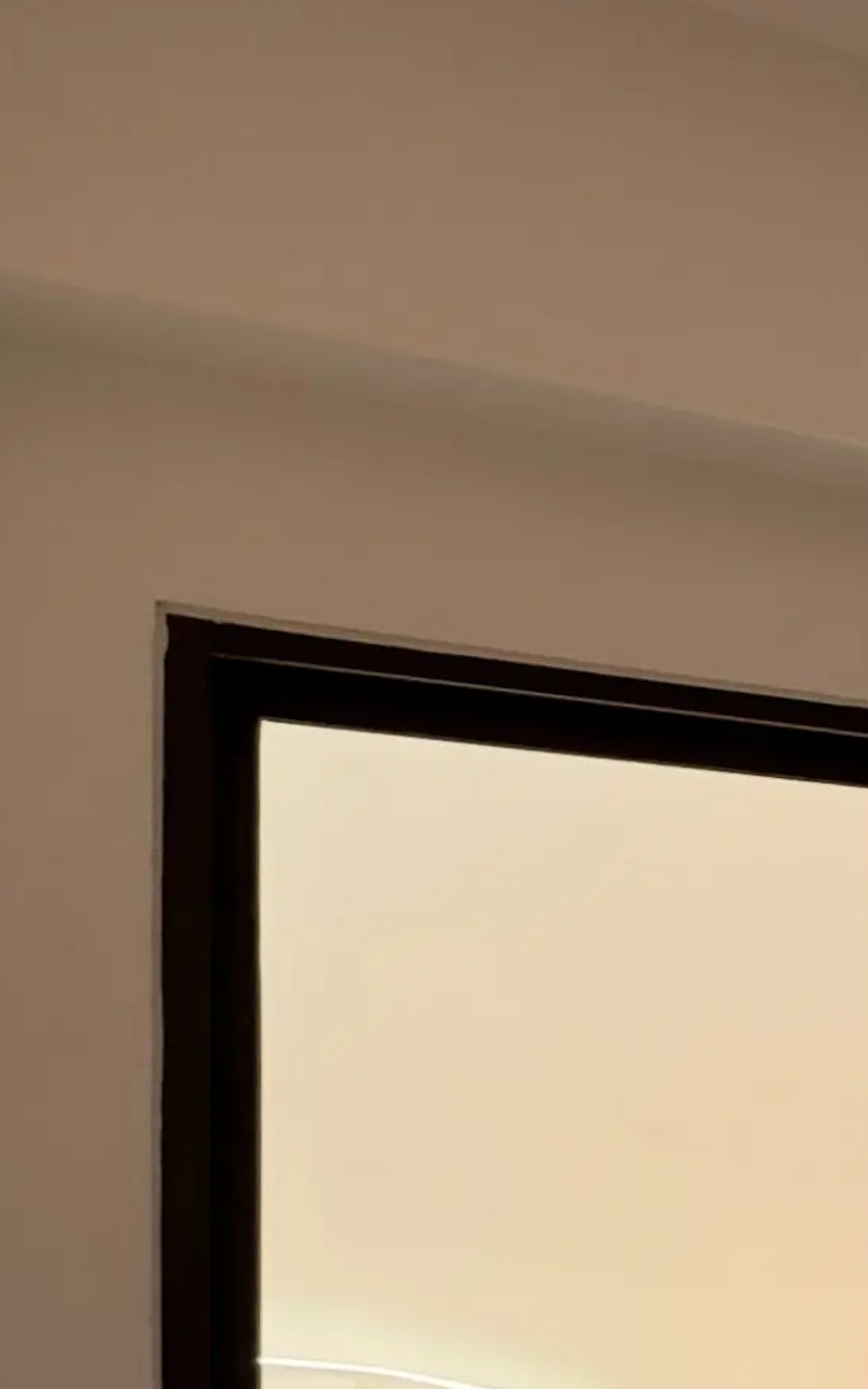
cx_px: 2388
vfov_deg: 33.4
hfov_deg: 12.8
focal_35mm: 56
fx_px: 2120
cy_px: 1372
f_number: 2.2
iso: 40
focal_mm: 2.22
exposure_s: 1/124
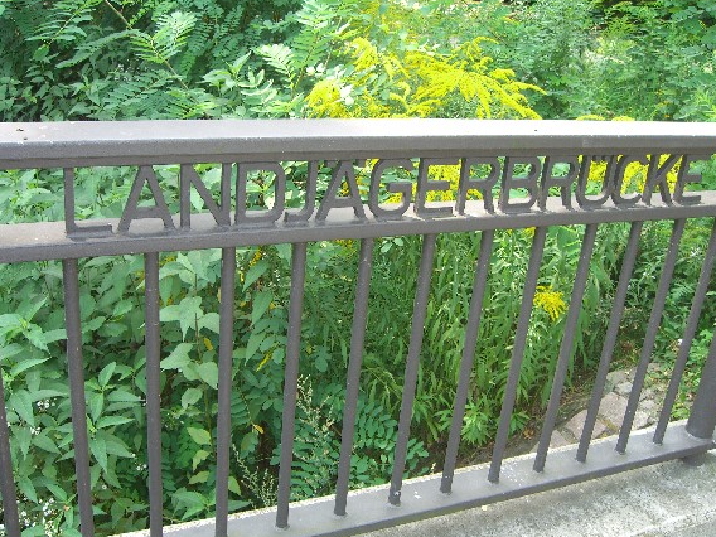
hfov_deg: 47.9
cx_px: 366
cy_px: 272
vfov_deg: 36.8
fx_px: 807
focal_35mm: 39
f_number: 2.8
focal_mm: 7.9
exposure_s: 1/100
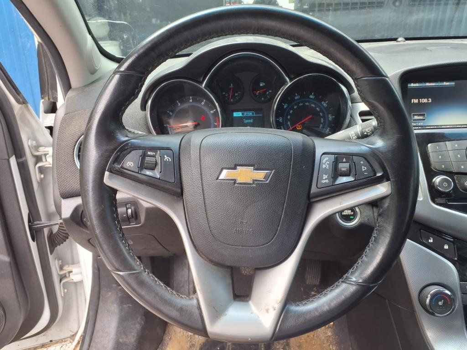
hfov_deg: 65.3
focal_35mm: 27
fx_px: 364
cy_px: 175
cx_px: 234
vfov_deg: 51.4
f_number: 1.9
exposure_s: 1/120
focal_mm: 3.58
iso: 40
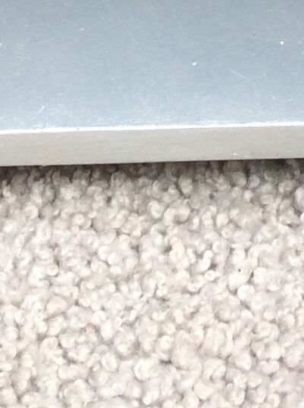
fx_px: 1810
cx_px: 261
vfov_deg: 11.4
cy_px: -447
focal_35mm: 154
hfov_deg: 9.6
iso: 32
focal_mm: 3.3
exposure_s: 1/794
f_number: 2.4
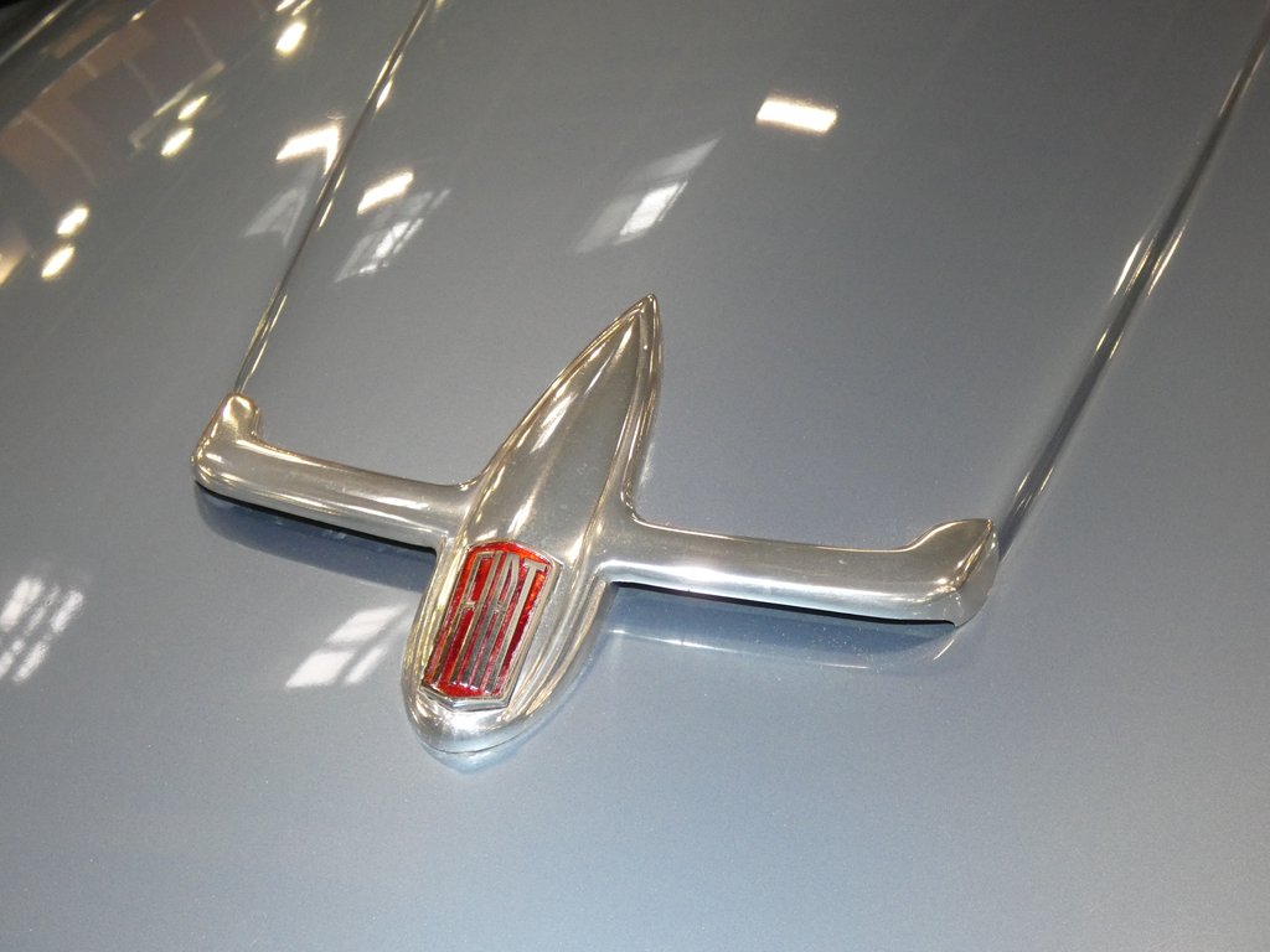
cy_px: 476
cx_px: 635
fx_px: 1761
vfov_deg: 30.3
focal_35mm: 48
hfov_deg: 39.7
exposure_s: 1/60
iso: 500
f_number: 3.8
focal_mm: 8.6
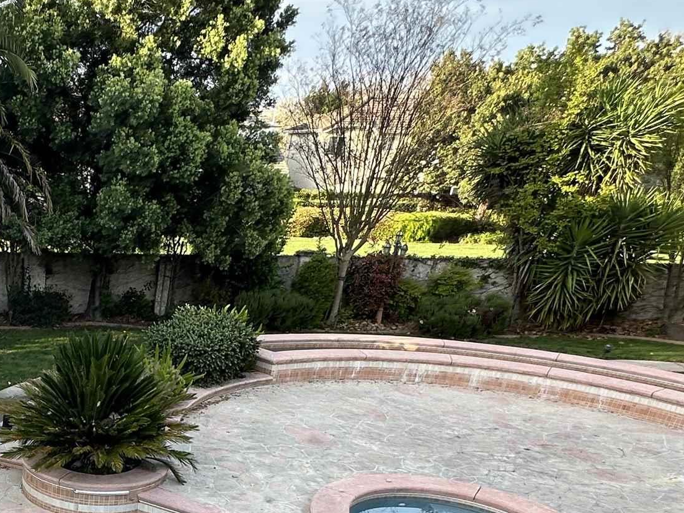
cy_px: 503
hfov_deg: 40.7
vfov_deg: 33.9
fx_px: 771
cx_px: -28
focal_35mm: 39
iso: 40
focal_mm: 2.22
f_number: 2.2
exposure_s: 1/184
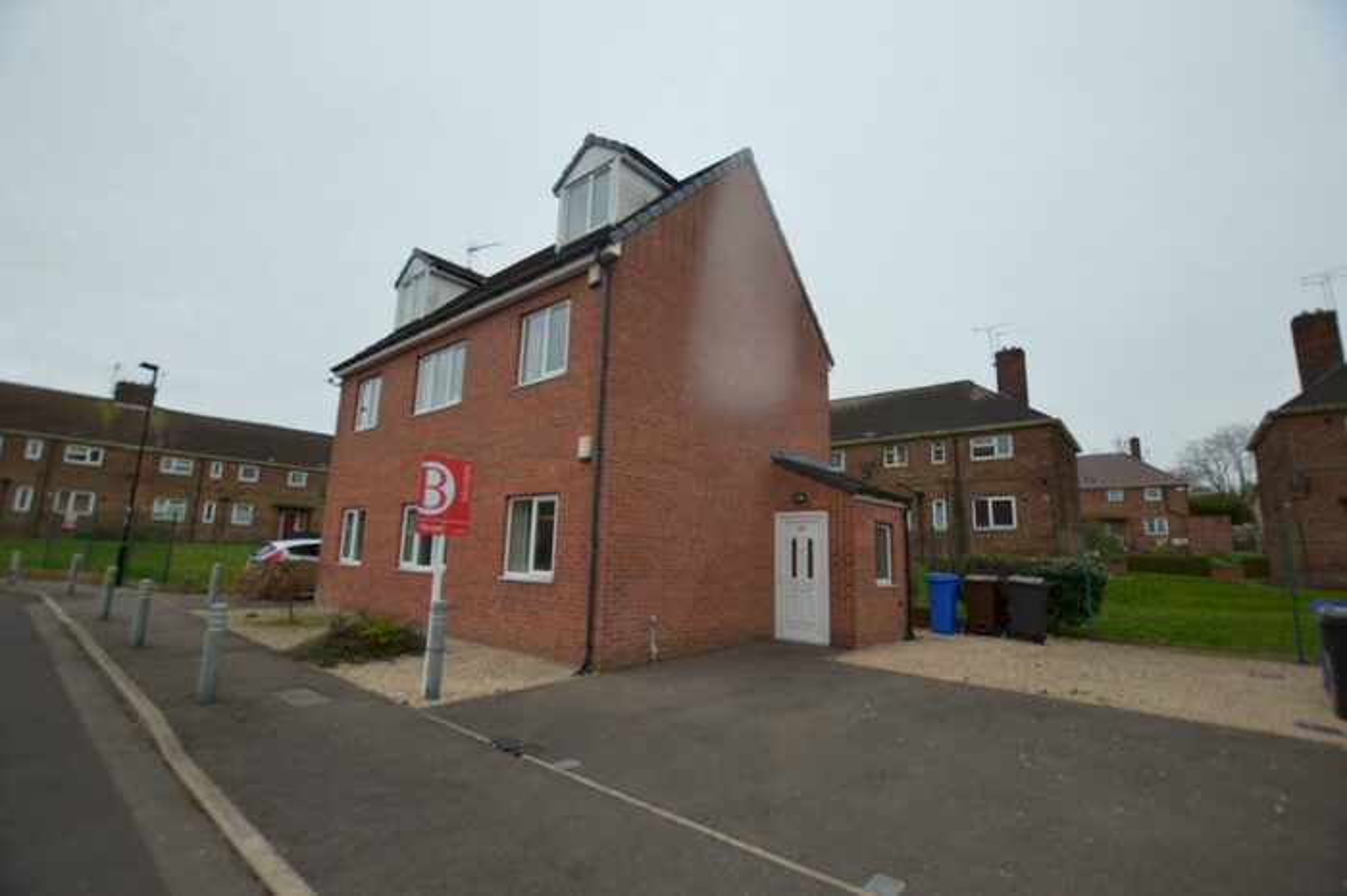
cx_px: 674
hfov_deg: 100.4
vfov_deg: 77.3
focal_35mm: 15
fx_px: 561
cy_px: 448
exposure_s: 1/400
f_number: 3.5
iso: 100
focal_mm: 10
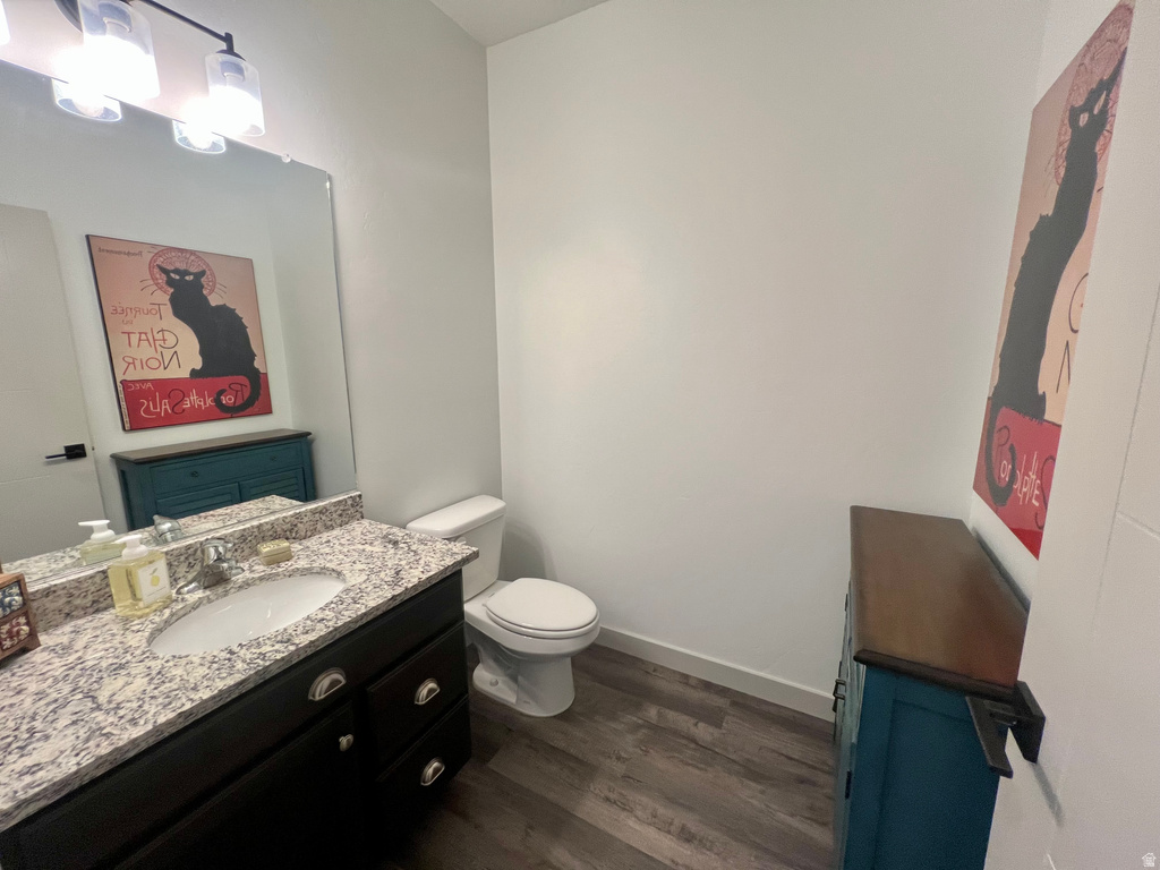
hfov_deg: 106.2
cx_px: 580
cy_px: 435
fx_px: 436
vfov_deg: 89.9
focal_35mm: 13
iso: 125
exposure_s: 1/120
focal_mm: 1.57
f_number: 1.8
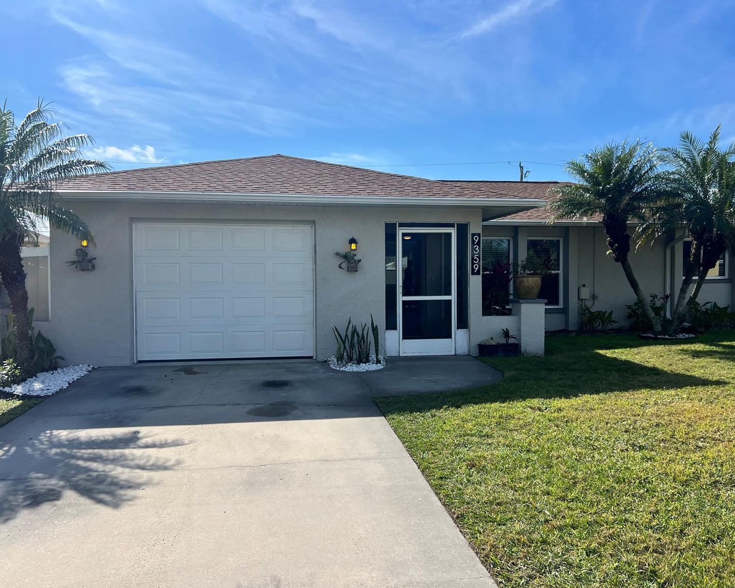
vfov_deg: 51.5
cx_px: 383
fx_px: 609
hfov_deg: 62.2
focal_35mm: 28
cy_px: 288
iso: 50
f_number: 1.5
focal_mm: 5.7
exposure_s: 1/5587
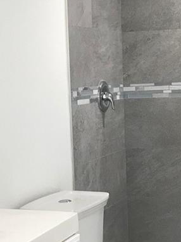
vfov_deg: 22.1
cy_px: 174
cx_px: 123
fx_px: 614
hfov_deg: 16.7
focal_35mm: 88
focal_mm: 3.99
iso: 25
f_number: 1.8
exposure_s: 1/30
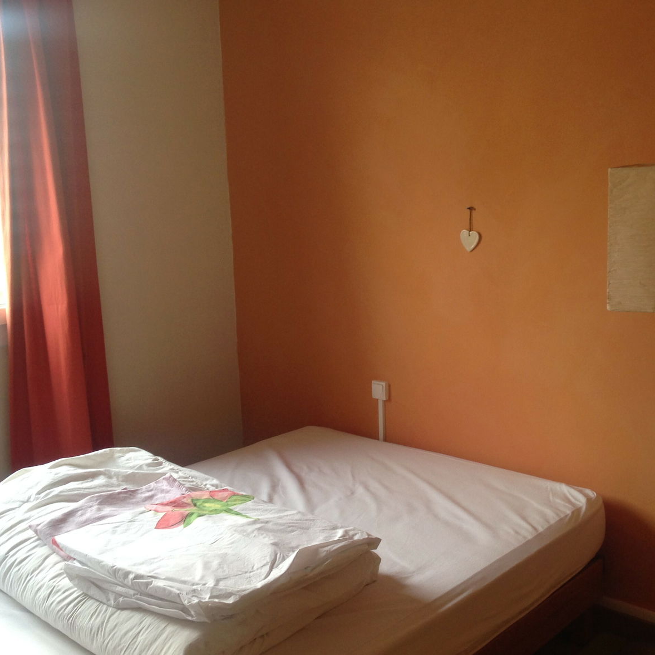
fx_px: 899
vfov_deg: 40.0
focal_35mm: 42
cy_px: 328
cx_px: 406
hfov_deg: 39.8
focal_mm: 4.28
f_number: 2.4
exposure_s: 1/15
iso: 64
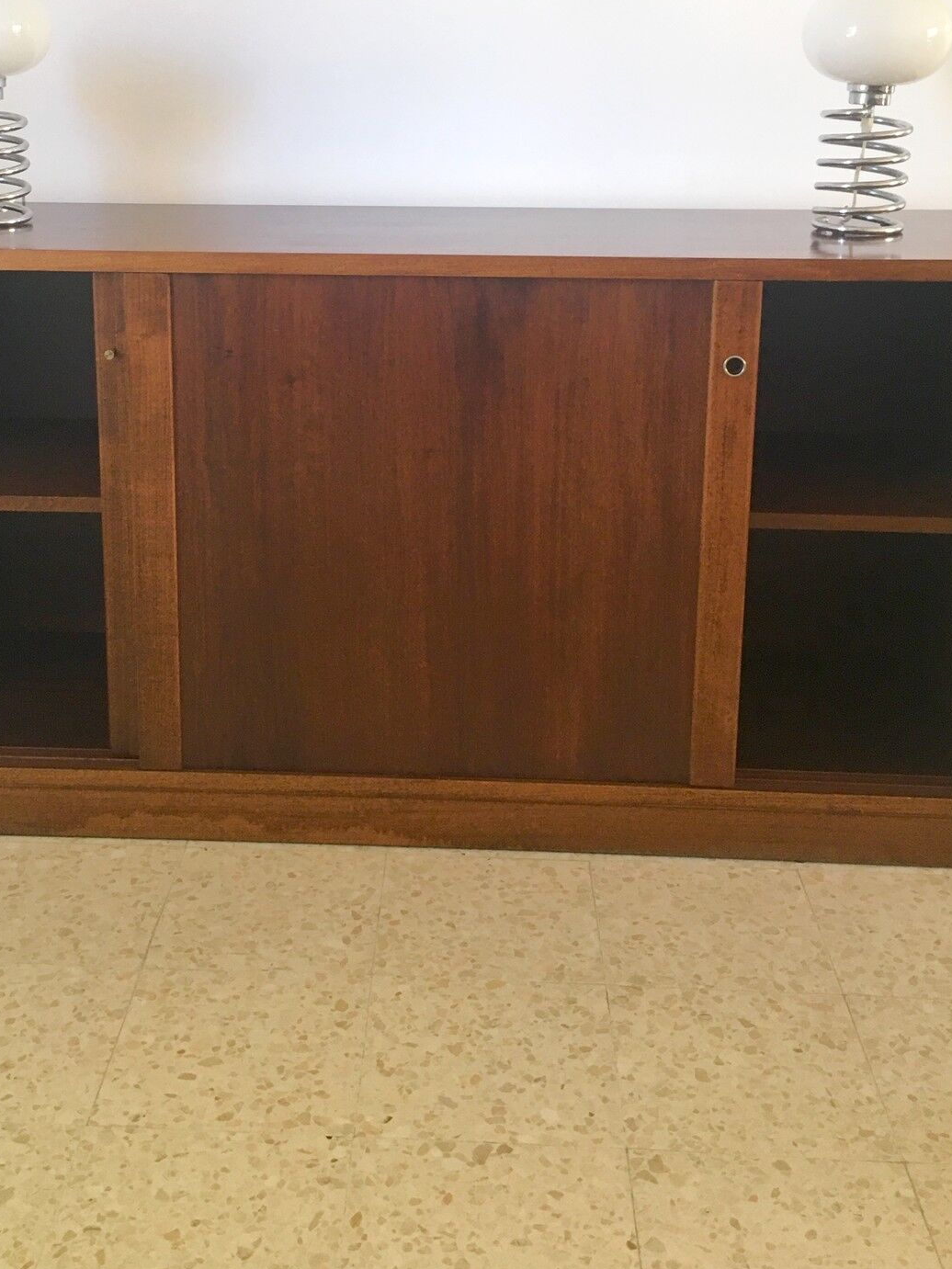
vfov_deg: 43.8
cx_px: 403
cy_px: 368
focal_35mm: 42
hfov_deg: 34.3
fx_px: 1540
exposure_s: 1/33
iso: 100
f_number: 2.2
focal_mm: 4.15
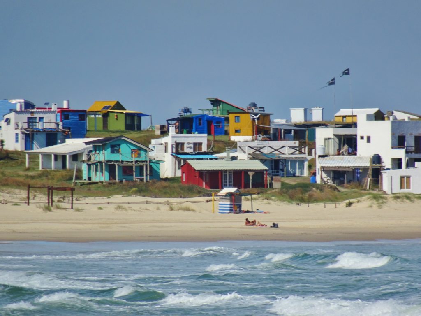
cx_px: 210
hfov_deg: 2.8
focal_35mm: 720
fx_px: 8757
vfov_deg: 2.1
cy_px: 158
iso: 80
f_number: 6.4
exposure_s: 1/640
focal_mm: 123
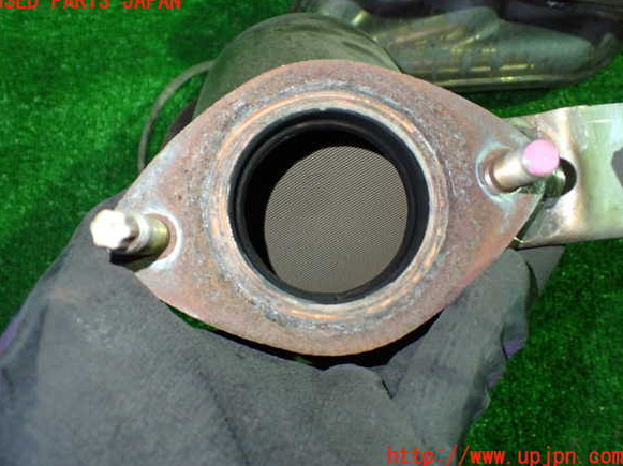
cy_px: 229
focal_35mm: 31
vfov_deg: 45.4
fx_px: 558
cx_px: 308
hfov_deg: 58.4
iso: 800
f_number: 2.3
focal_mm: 5.4
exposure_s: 1/50
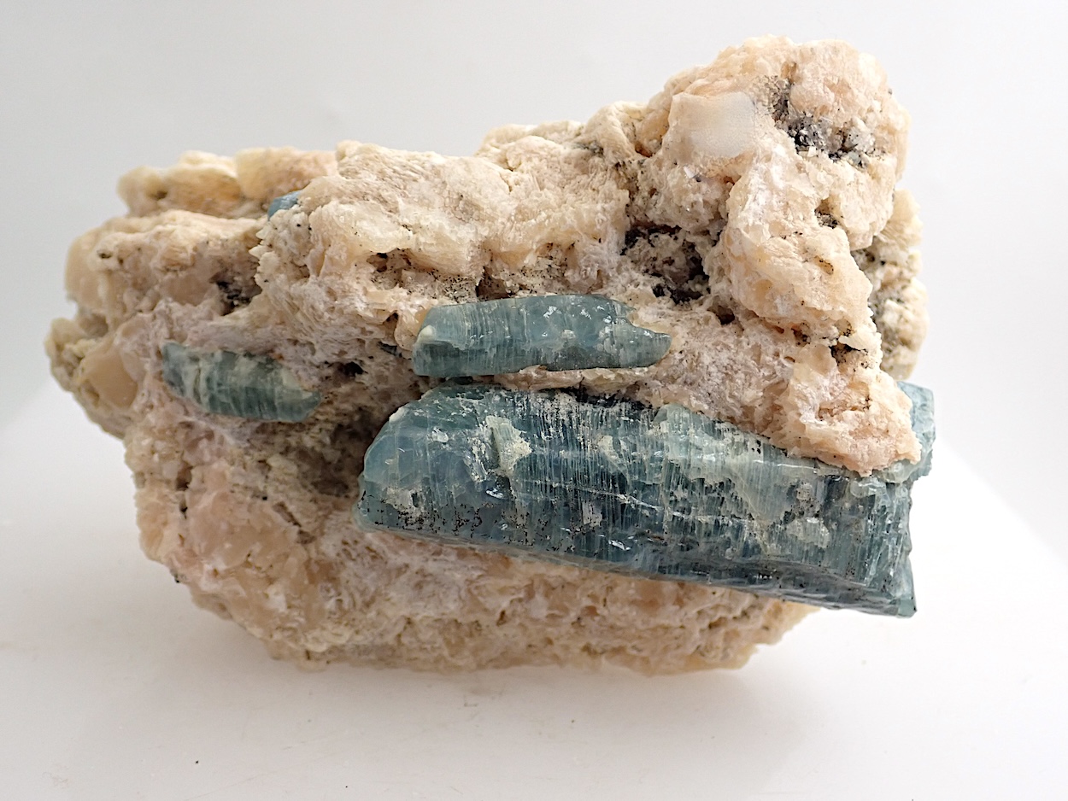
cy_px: 400
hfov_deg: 42.9
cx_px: 534
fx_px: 1358
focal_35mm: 44
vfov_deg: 32.9
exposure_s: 1/40
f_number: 2.9
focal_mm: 7.84
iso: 250
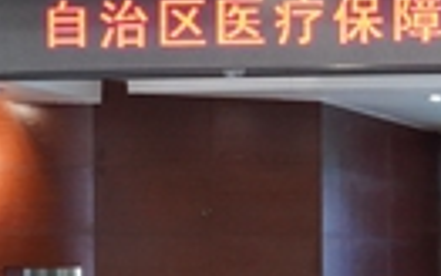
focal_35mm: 131
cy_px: 321
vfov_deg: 9.9
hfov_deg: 12.9
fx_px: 1575
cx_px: 990
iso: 5000
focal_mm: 24
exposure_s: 1/20
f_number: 14
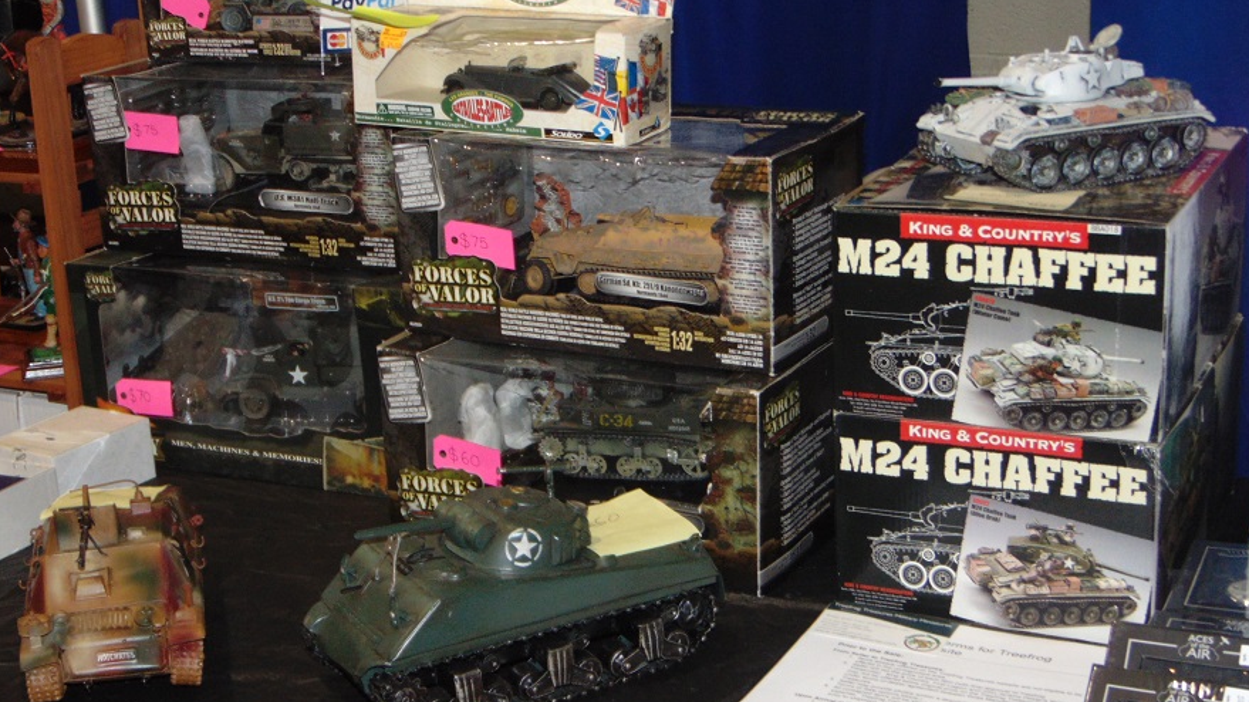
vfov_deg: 19.4
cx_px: 563
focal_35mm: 62
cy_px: 391
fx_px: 2053
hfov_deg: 33.8
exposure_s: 1/60
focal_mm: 9
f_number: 3.5
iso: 200
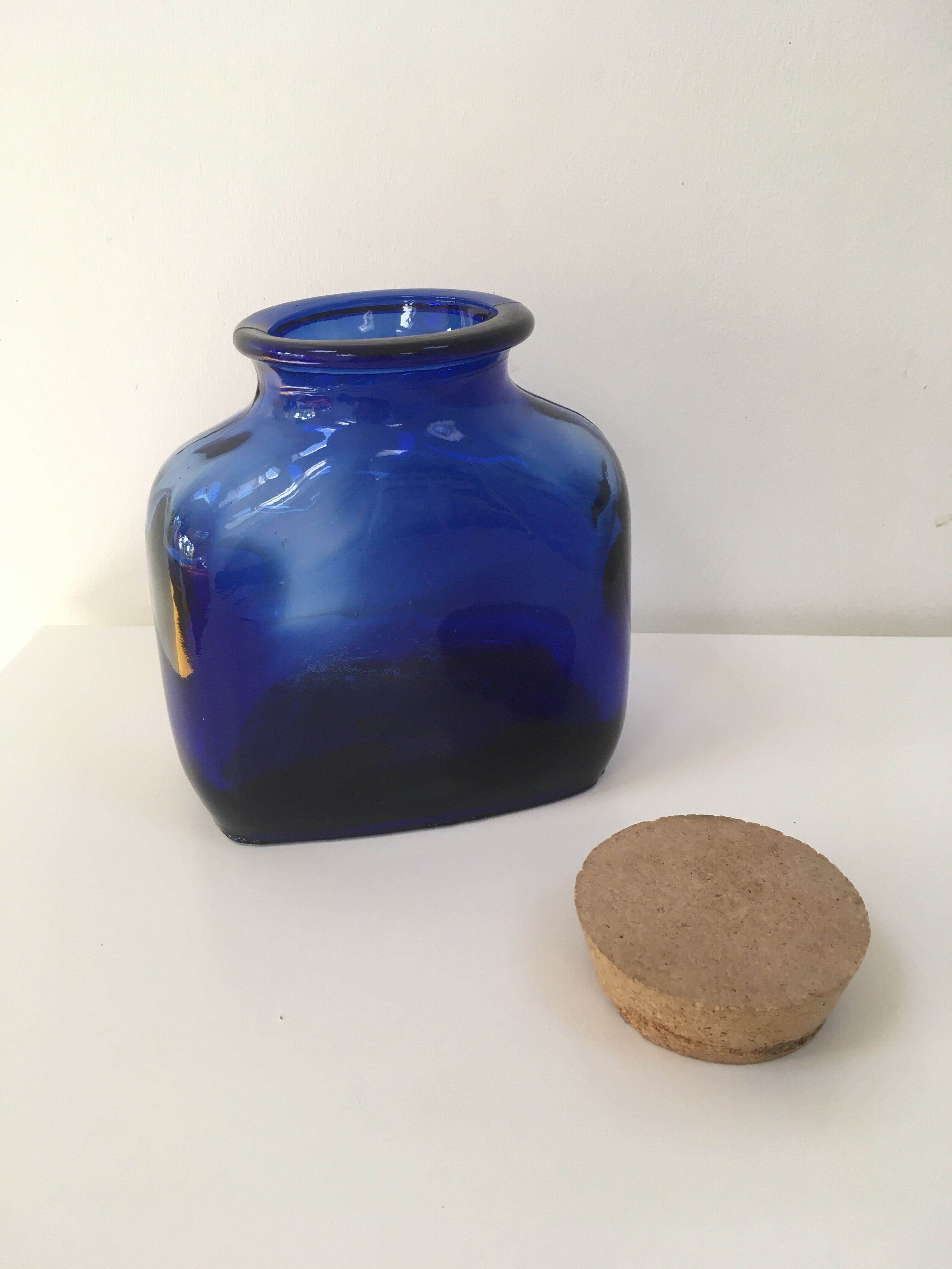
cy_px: 634
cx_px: 476
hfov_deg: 48.2
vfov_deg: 61.7
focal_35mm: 29
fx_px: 1063
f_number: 2.2
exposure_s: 1/50
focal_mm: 4.15
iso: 32
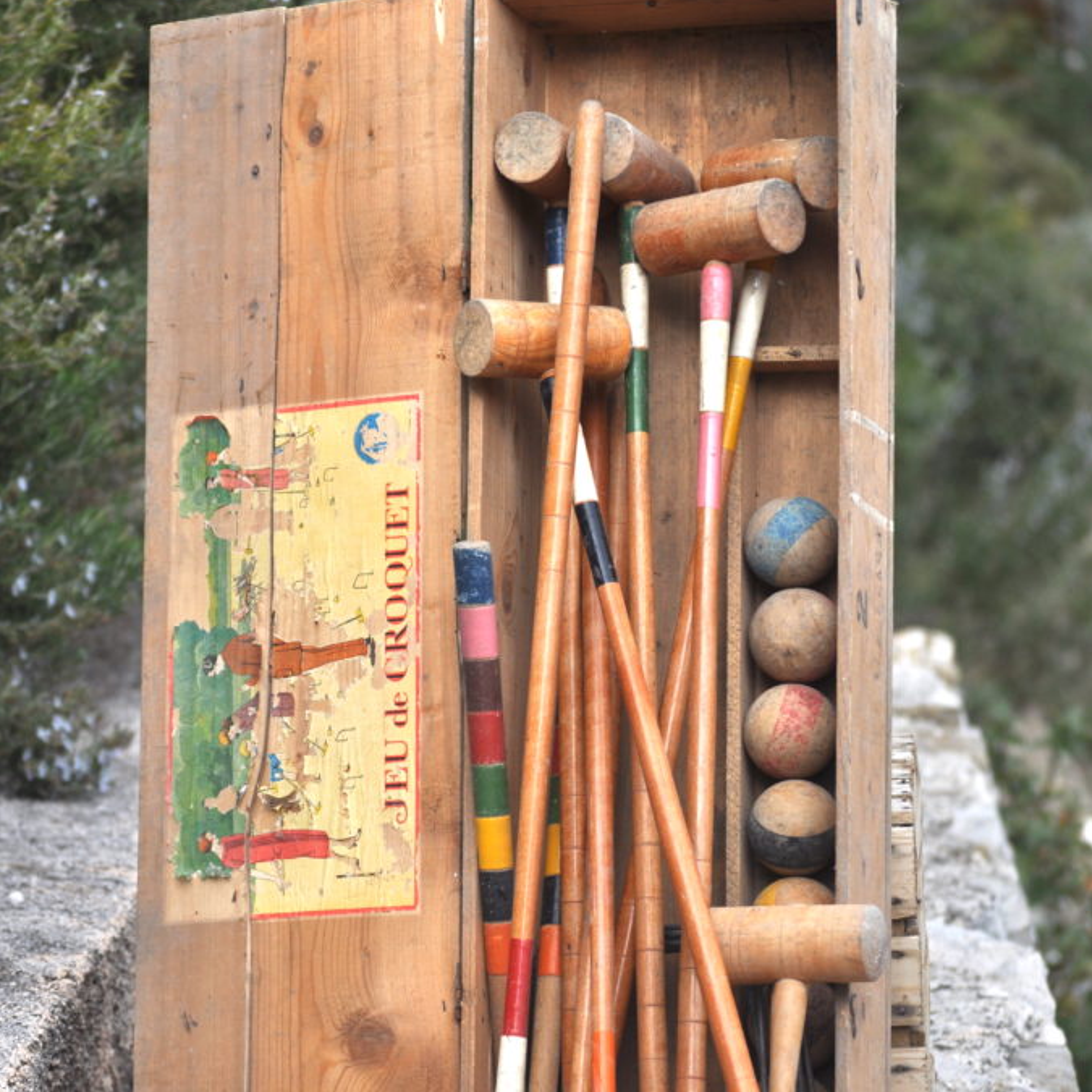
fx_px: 5925
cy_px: 626
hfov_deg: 10.5
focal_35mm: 166
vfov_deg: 10.5
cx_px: 548
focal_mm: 86
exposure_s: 1/1250
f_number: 5
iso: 200
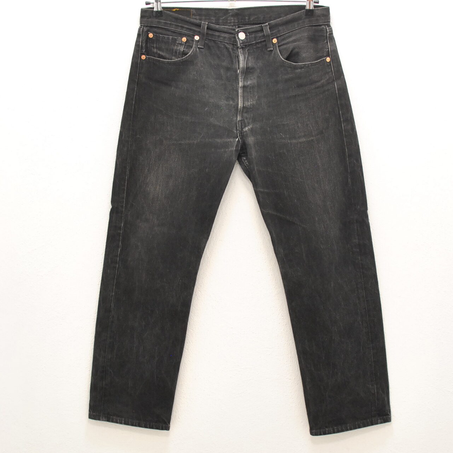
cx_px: 229
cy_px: 203
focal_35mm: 68
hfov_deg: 25.5
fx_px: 1002
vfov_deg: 25.5
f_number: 4
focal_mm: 35
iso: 800
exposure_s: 1/80
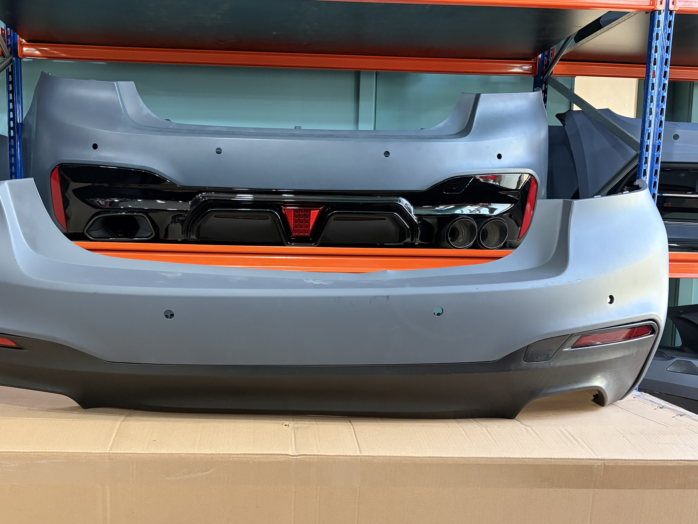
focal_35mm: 31
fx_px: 625
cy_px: 298
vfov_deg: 45.3
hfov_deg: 57.9
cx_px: 282
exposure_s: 1/60
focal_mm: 5.96
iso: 250
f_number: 1.6
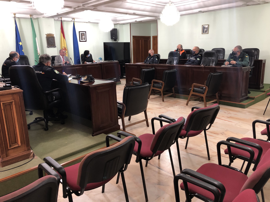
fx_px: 218
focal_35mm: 28
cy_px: 101
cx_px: 135
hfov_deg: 63.4
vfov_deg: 49.7
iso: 64
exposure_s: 1/17
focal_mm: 4
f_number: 1.8
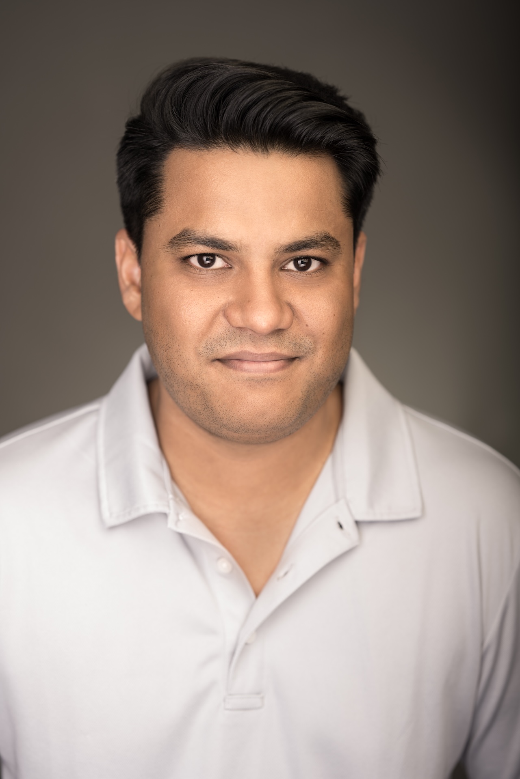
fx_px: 1842
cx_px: 260
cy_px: 390
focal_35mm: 85
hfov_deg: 16.1
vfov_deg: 23.9
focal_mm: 85
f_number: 2.5
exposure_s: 1/200
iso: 31
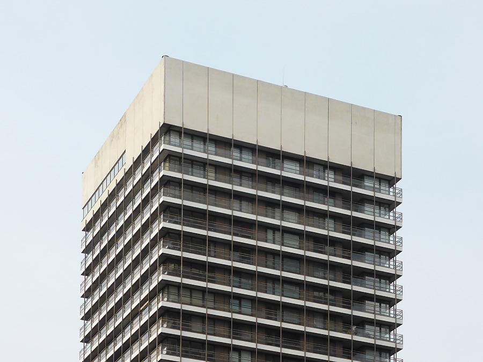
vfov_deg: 14.2
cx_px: 242
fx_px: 1451
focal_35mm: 104
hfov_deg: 18.9
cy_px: 181
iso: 100
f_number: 5.3
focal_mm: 17.1
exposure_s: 1/400
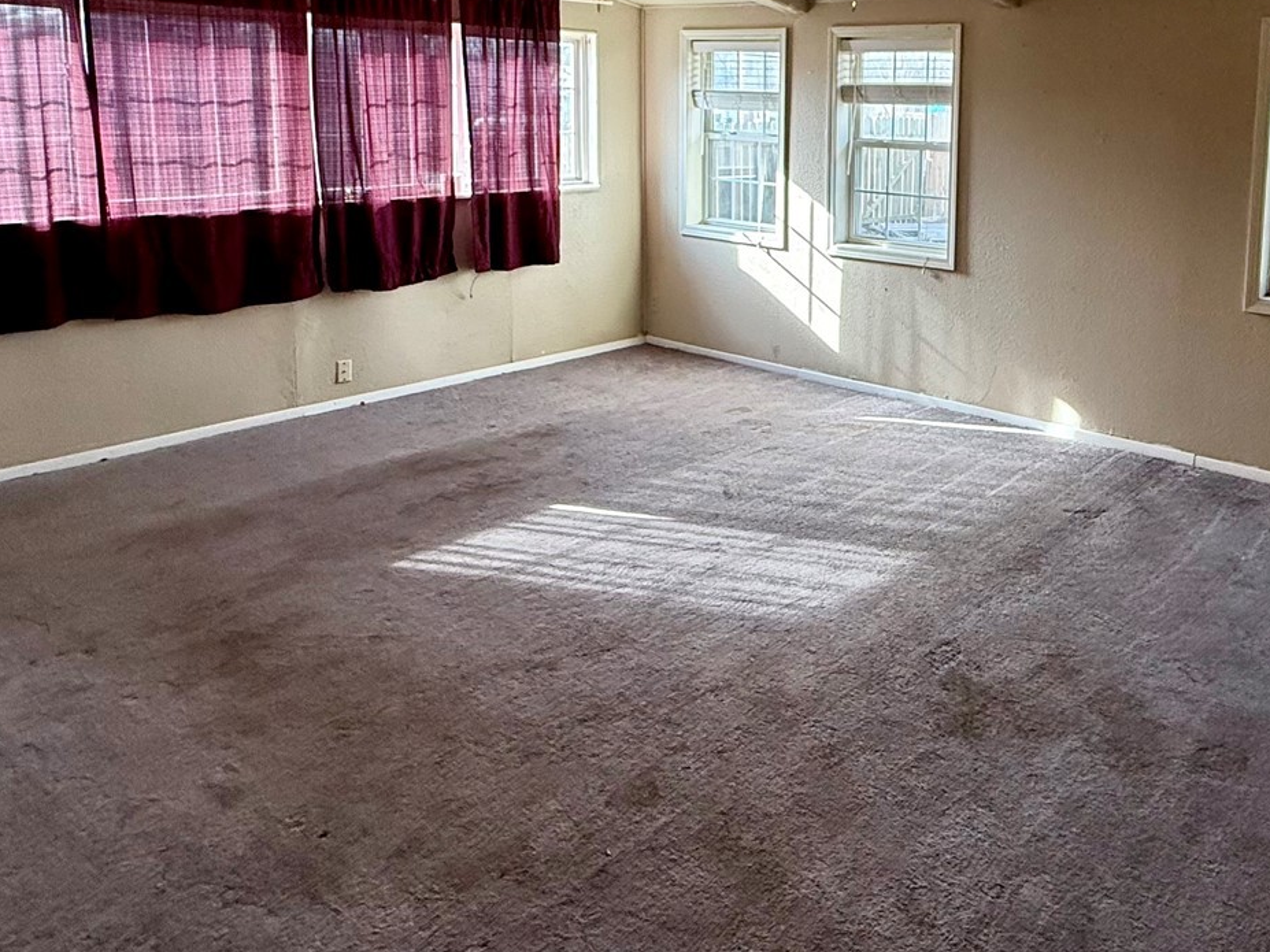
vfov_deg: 46.2
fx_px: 1064
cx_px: 917
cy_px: 221
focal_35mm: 29
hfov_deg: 59.1
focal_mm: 2.22
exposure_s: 1/120
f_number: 2.2
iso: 160
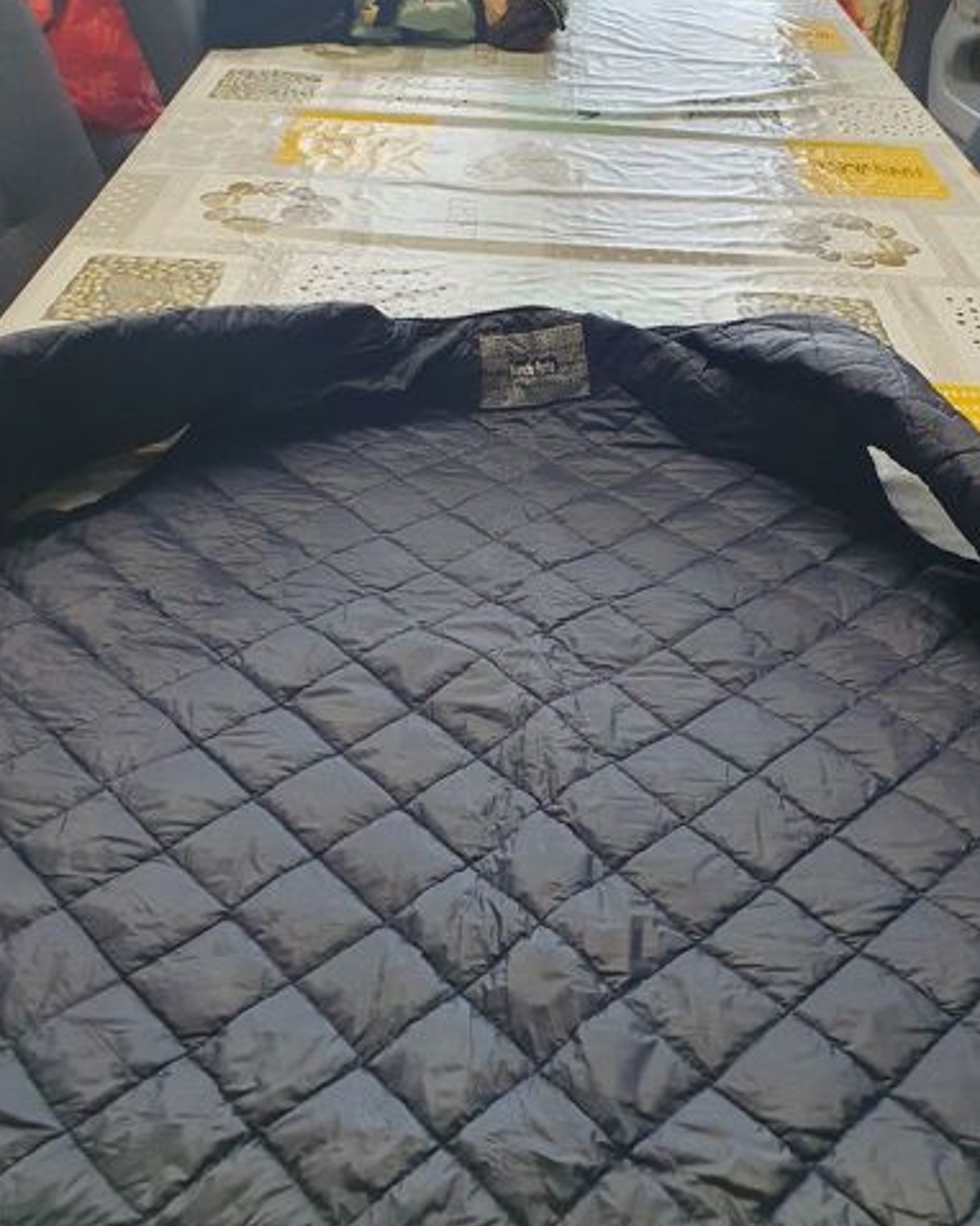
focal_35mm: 34
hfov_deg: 43.3
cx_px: 549
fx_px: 1233
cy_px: 485
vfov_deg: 52.5
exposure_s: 1/60
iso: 200
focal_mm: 4.32
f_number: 2.4
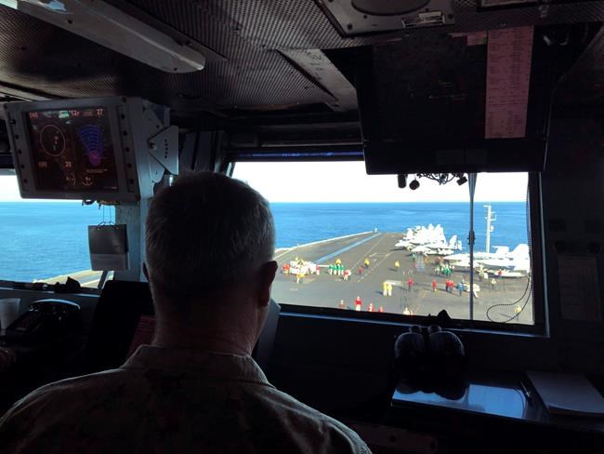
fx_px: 489
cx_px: 302
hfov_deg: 63.4
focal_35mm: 28
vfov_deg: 49.8
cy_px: 227
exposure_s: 1/302
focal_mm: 3.99
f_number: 1.8
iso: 20
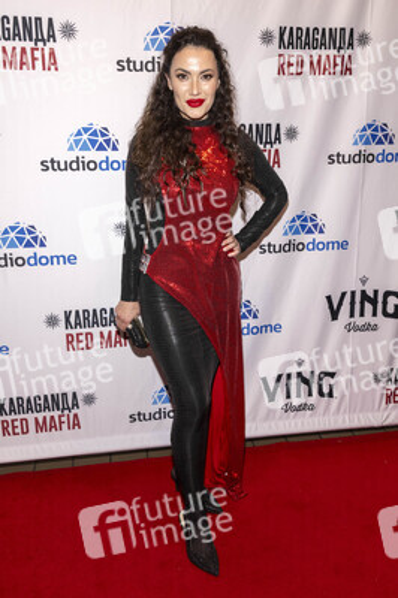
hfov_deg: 42.3
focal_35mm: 31
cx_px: 199
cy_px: 299
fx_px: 515
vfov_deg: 60.3
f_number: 5.6
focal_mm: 31
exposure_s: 1/200
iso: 800
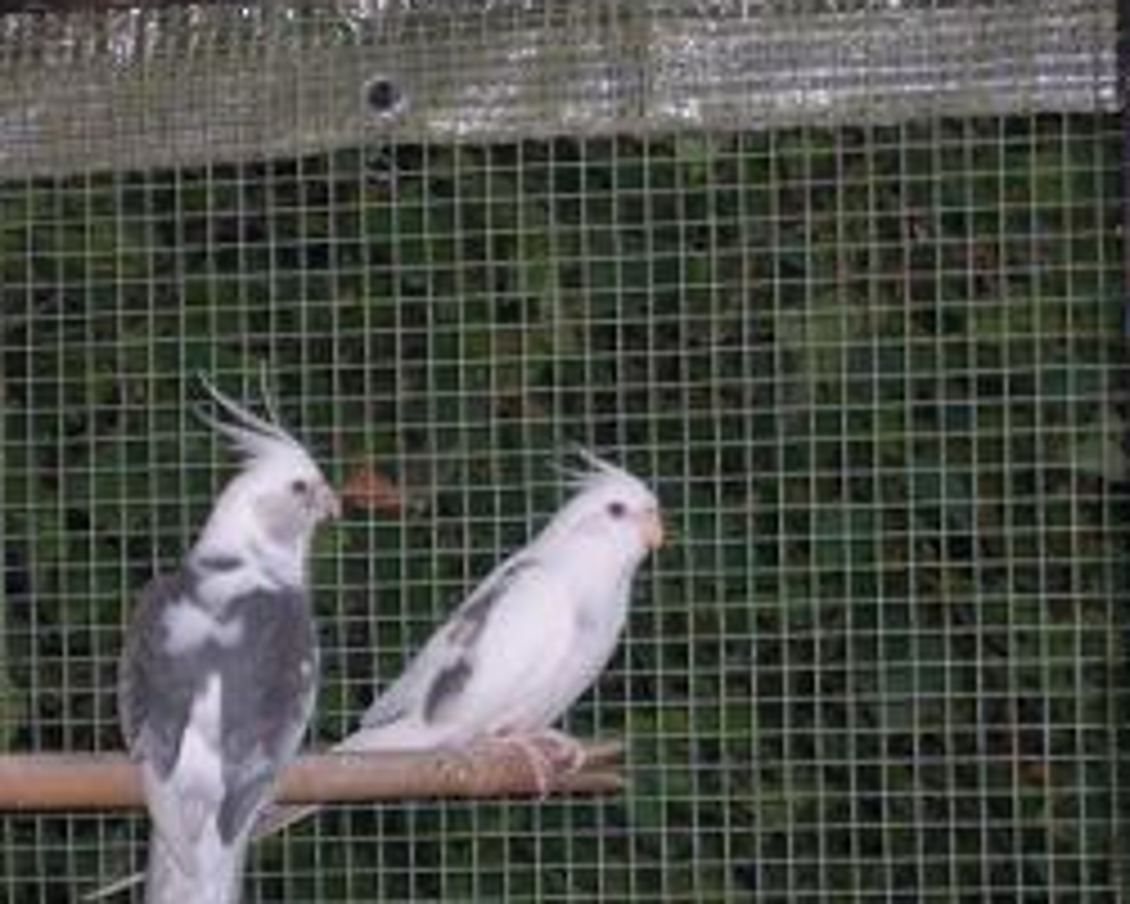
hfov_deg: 13.6
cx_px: 434
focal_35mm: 141
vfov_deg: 10.9
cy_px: 589
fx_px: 4717
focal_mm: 16.4
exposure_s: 1/60.1
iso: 137
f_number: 4.8
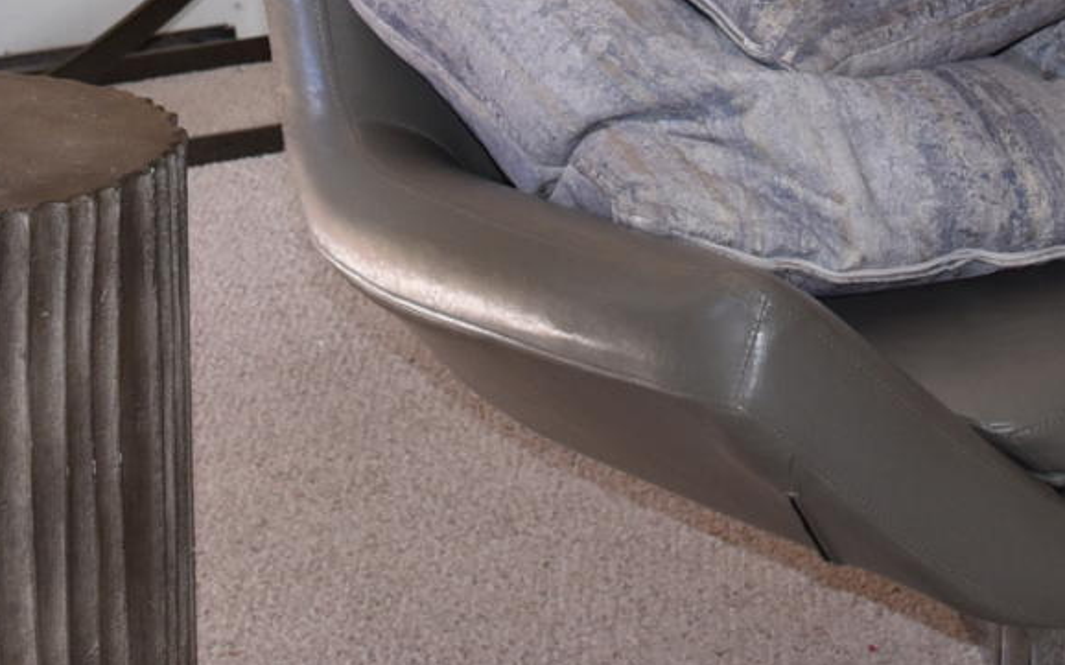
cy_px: -621
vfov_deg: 9.7
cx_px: 501
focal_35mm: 127
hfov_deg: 16.4
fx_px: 3685
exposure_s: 1/200
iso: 500
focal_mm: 24
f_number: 5.6
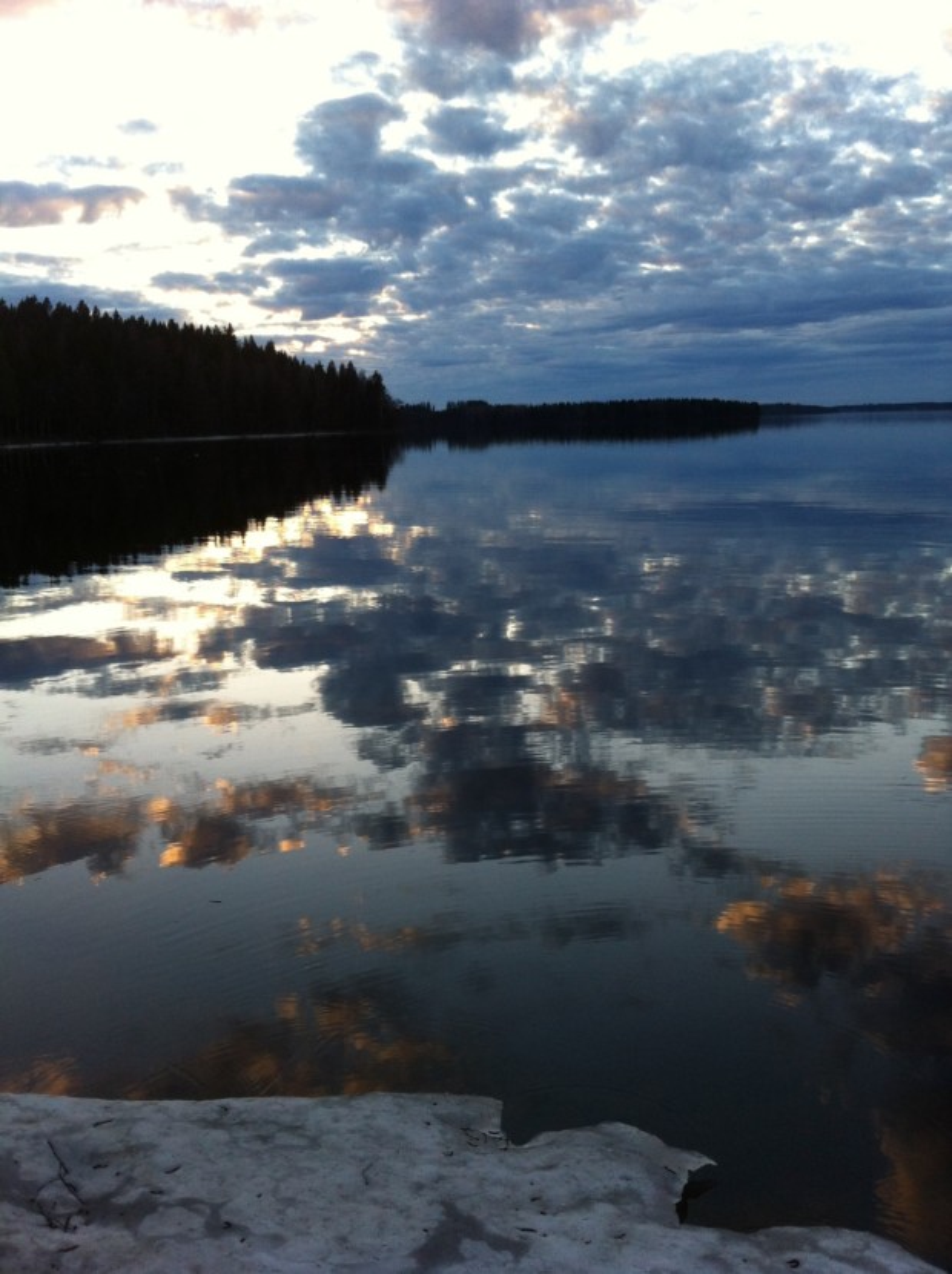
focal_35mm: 35
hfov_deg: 40.6
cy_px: 637
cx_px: 476
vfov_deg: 52.7
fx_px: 1287
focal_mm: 3.85
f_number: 2.8
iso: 100
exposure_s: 1/120
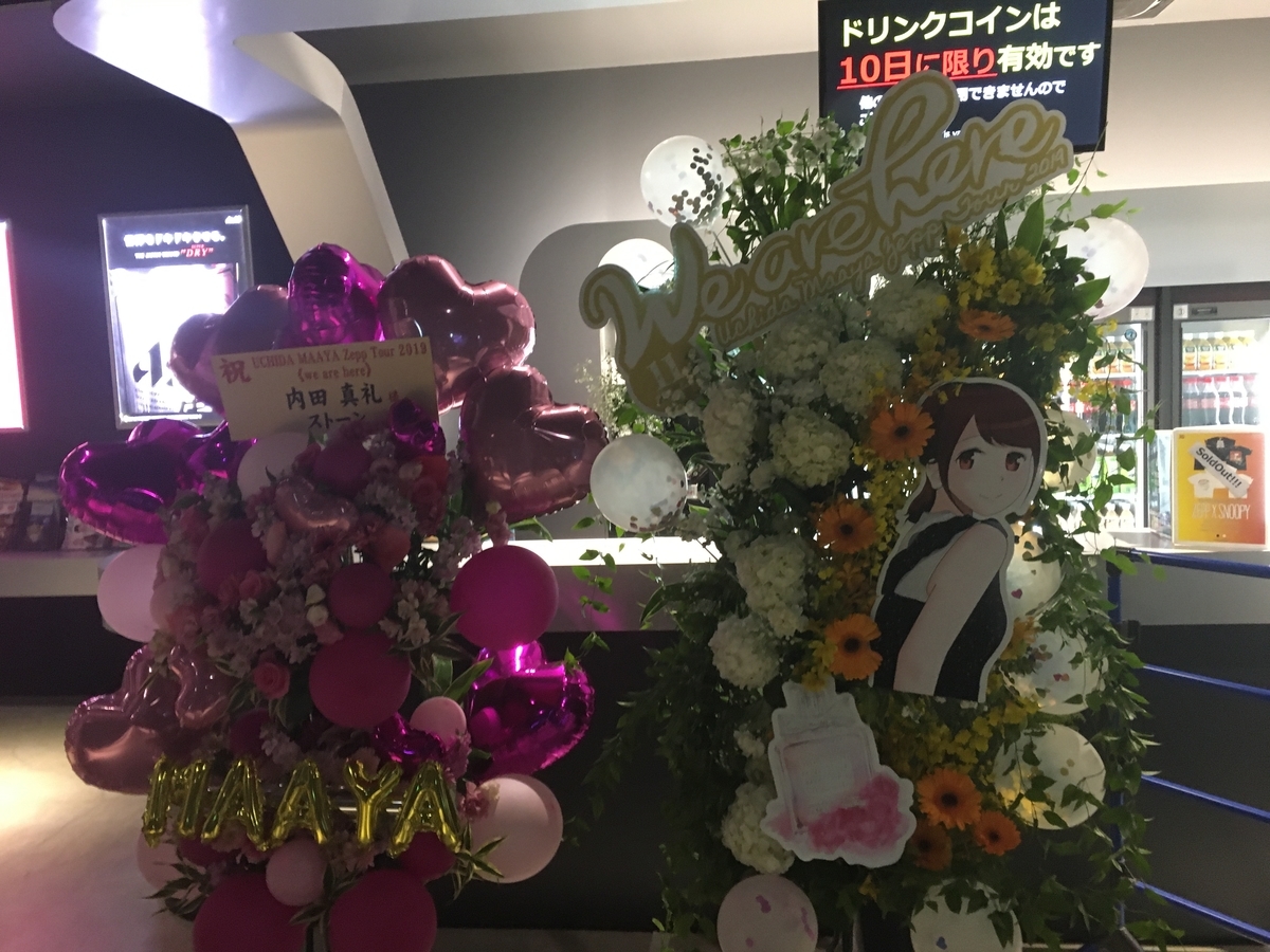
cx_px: 635
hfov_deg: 61.7
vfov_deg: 48.2
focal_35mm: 29
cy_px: 476
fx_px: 1064
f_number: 2.2
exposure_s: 1/15
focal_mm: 4.15
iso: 200
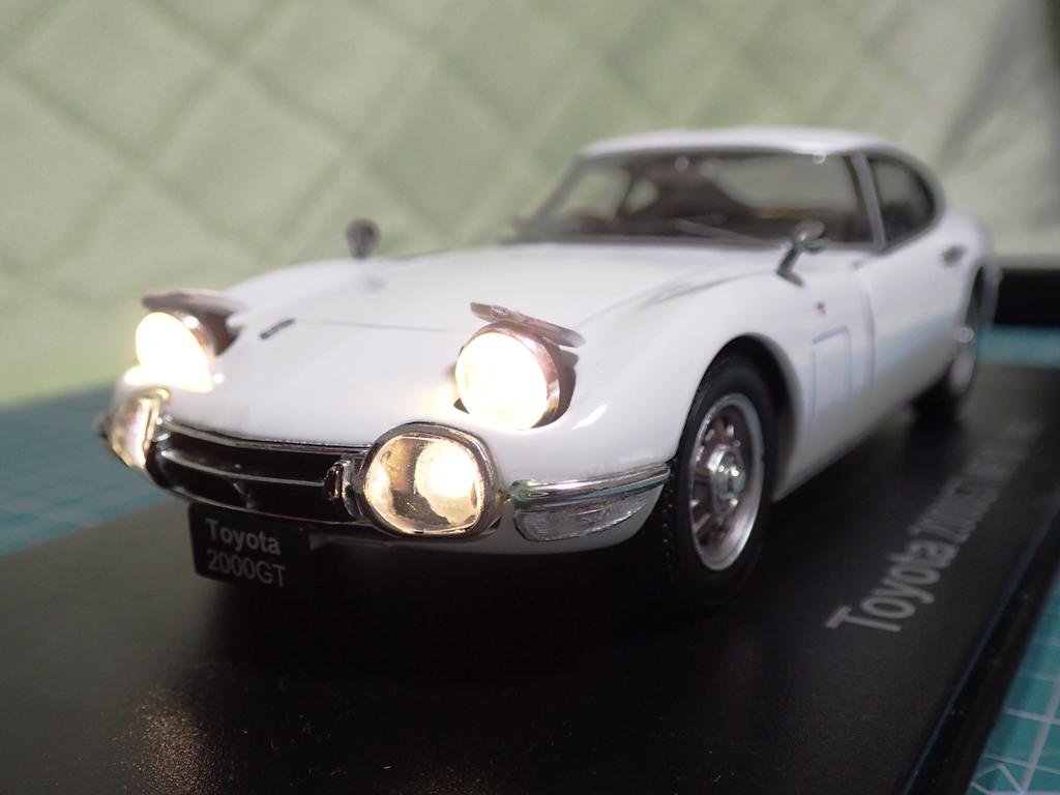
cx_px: 530
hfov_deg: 52.6
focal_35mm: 35
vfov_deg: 40.7
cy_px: 398
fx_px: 1072
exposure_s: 1/30
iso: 250
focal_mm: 6.42
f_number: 2.6
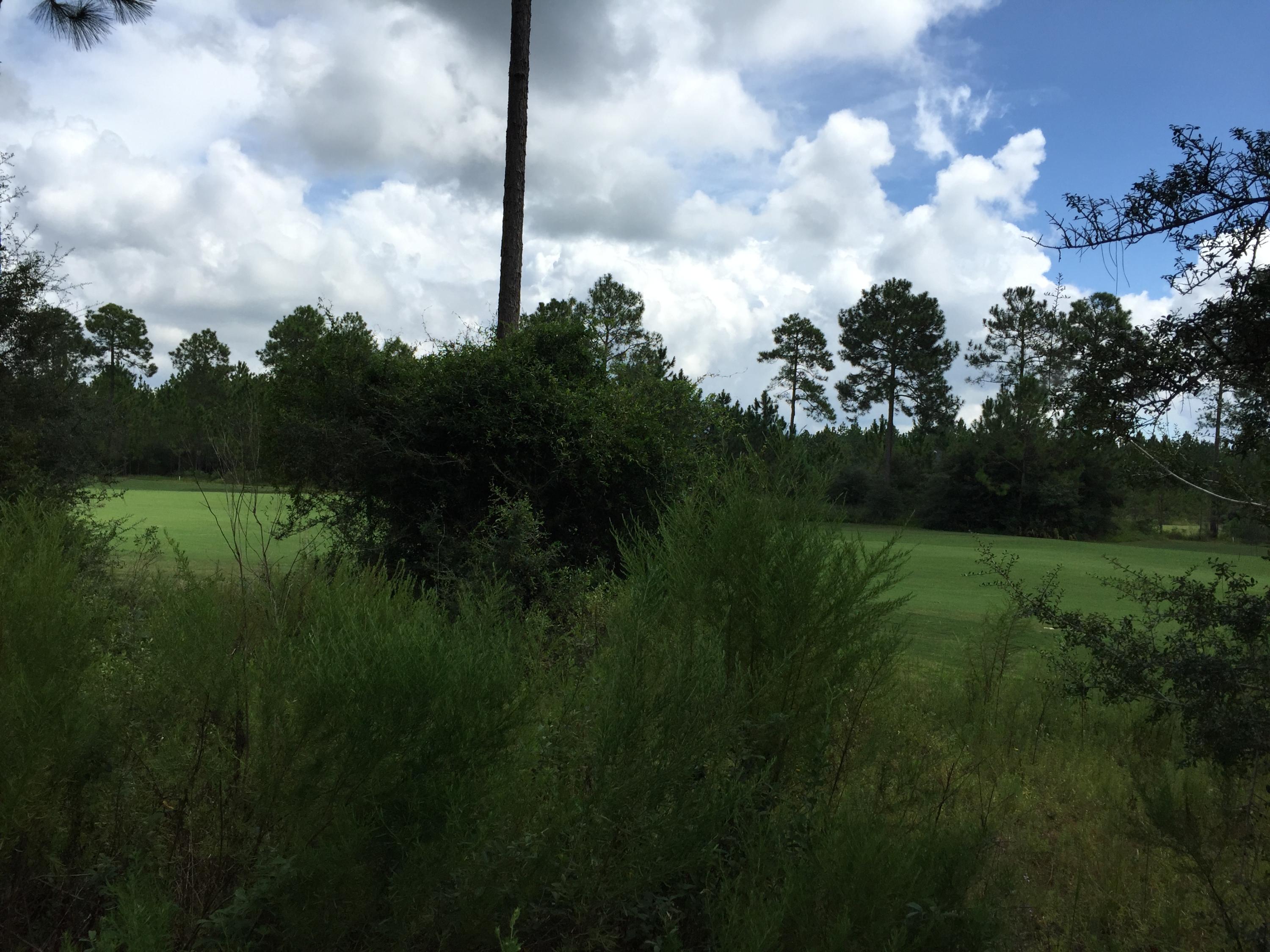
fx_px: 1064
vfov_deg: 48.2
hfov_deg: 61.7
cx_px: 635
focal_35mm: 29
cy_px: 476
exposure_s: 1/2639
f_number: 2.2
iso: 32
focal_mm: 4.15
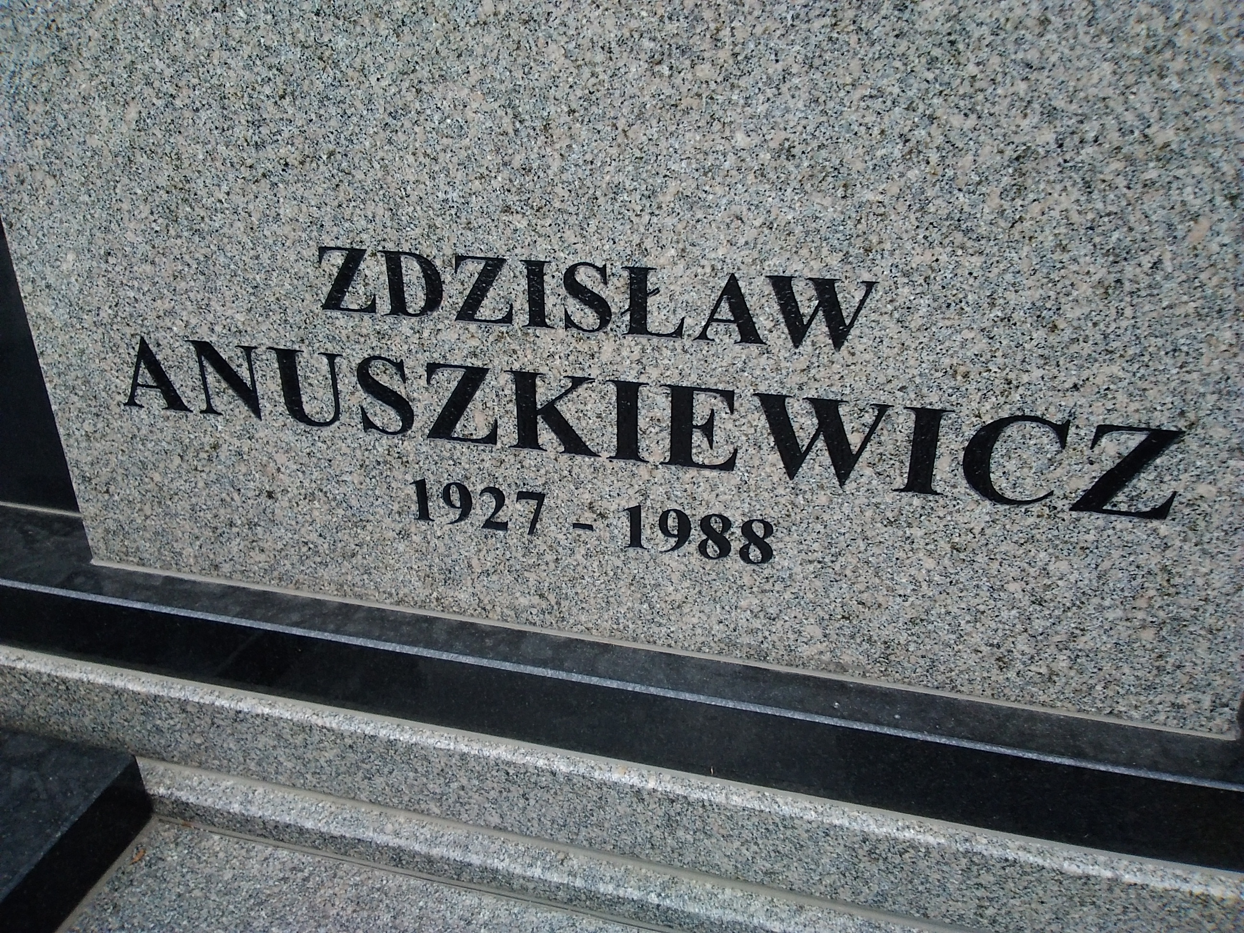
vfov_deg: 48.2
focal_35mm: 29
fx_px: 1042
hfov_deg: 61.7
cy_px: 466
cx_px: 622
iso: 100
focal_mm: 2.39
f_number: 2.4
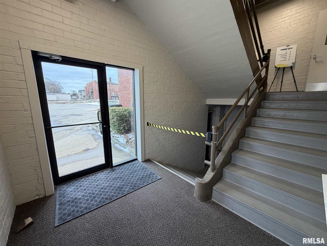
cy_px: 123
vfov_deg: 85.7
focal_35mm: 14
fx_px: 132
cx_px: 164
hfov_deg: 102.1
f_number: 2.2
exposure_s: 1/120
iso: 125
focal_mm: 2.22
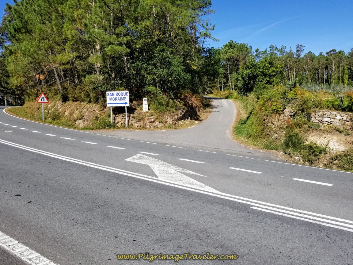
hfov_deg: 67.3
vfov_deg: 53.1
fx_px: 265
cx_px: 176
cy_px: 132
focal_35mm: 26
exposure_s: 1/2280
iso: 50
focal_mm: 4.3
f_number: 1.7
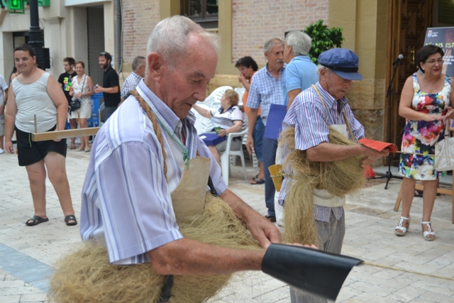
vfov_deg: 28.1
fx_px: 605
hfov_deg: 41.1
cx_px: 227
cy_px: 152
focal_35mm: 48
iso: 400
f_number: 4.5
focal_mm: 32
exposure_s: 1/60
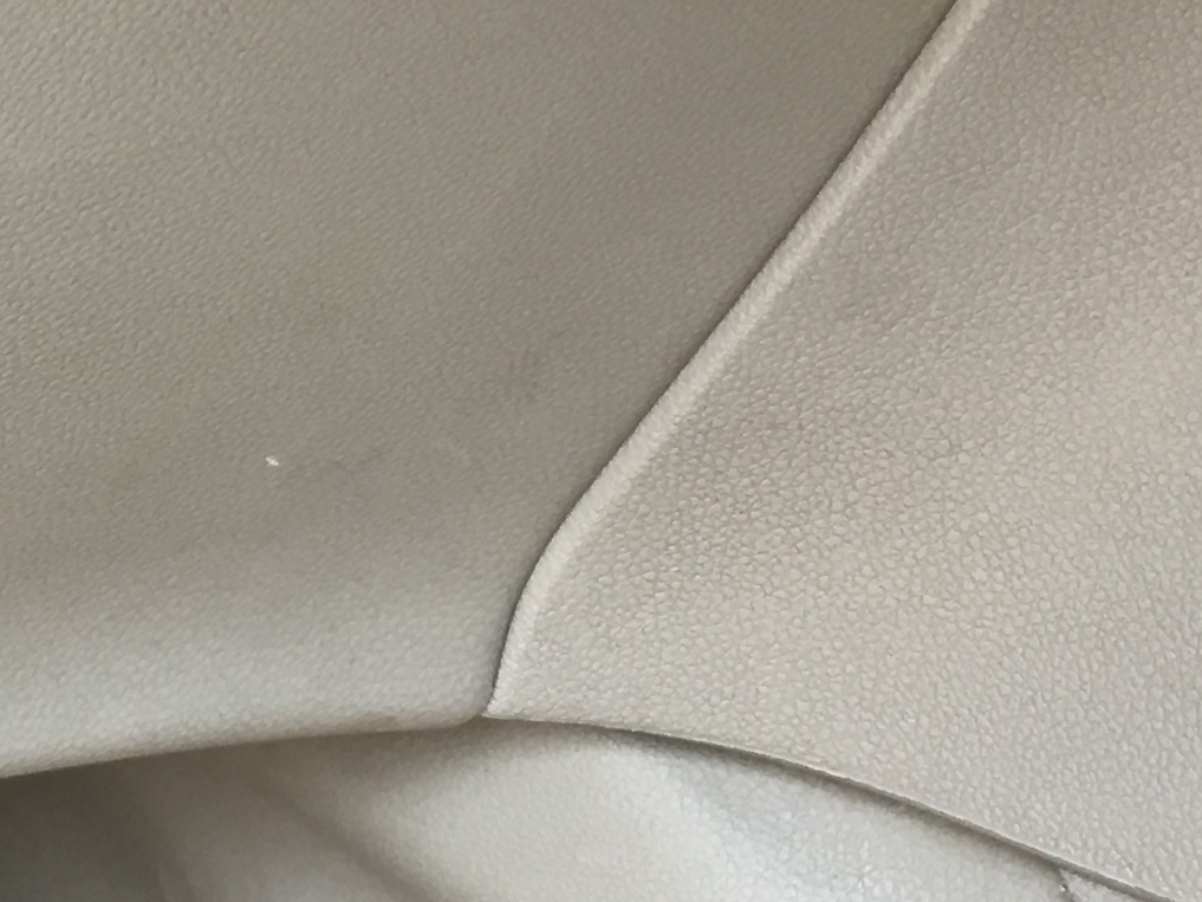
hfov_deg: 15.7
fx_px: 3994
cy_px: 93
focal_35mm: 115
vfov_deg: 12.8
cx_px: -600
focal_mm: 4.15
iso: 25
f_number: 2.2
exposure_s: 1/33
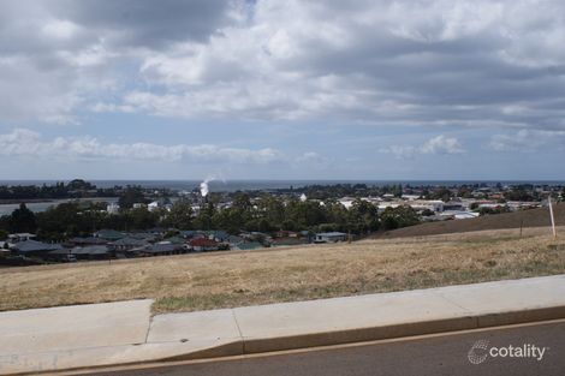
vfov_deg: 34.2
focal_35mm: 39
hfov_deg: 49.6
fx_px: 612
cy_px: 188
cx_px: 282
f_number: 11
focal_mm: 26
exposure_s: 1/250
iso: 100
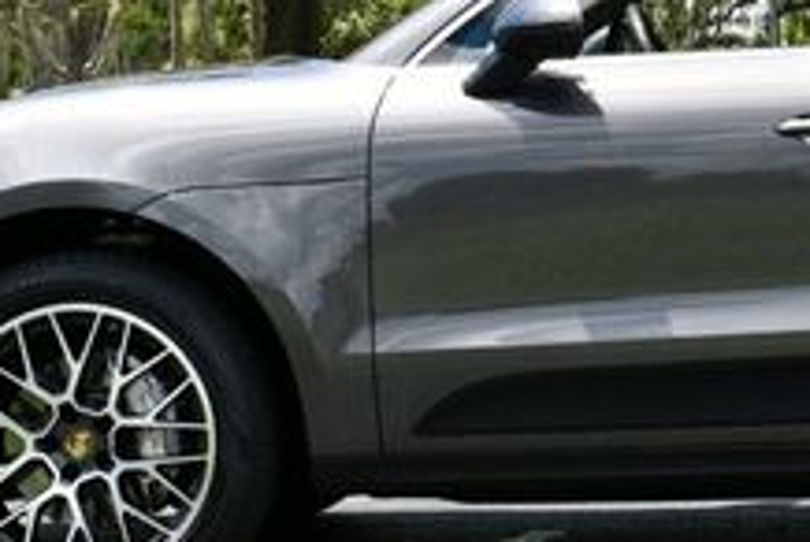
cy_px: -41
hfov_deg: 14.9
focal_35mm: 135
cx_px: 821
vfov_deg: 10.1
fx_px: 3042
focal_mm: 23
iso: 160
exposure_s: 1/250
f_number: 8
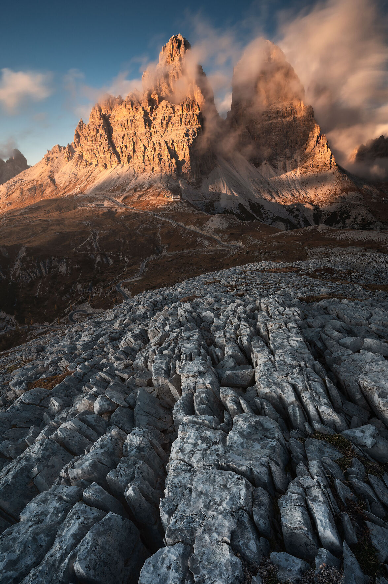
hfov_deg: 64.4
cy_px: 341
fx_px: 307
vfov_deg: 86.2
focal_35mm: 19
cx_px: 208
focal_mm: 14
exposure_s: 8
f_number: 11
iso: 100
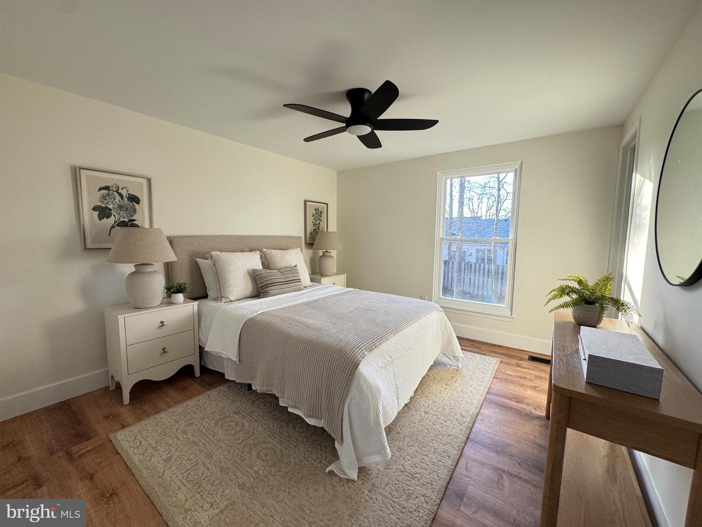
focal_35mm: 14
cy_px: 264
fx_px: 284
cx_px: 351
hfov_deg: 102.1
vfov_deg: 85.7
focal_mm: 2.22
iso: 160
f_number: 2.2
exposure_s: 1/120
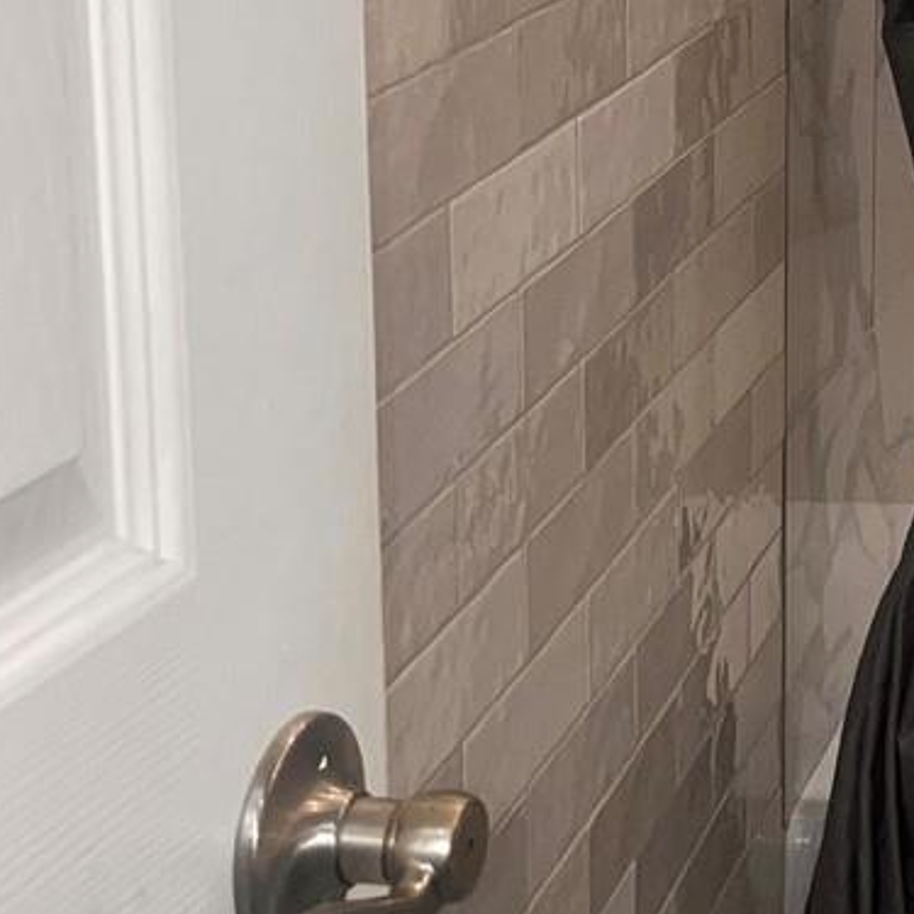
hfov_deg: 15.6
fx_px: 2928
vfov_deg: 17.6
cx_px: 1565
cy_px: 175
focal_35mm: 98
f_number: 1.6
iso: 50
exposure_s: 1/120
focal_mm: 5.1
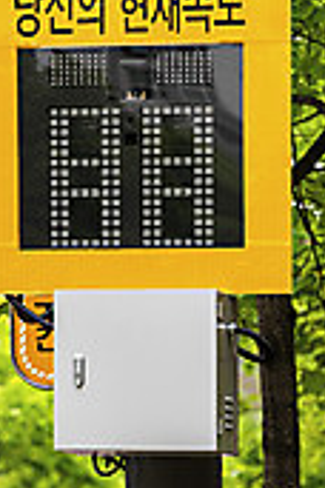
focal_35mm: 285
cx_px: 1
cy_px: 43
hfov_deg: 4.8
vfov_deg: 7.2
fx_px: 3859
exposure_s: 1/160
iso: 200
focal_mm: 122
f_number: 3.5
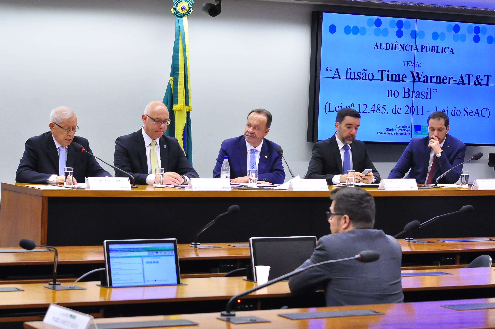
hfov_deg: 8.1
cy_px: 164
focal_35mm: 255
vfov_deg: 5.4
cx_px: 248
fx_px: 3502
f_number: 8
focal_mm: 170
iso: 1600
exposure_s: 1/90
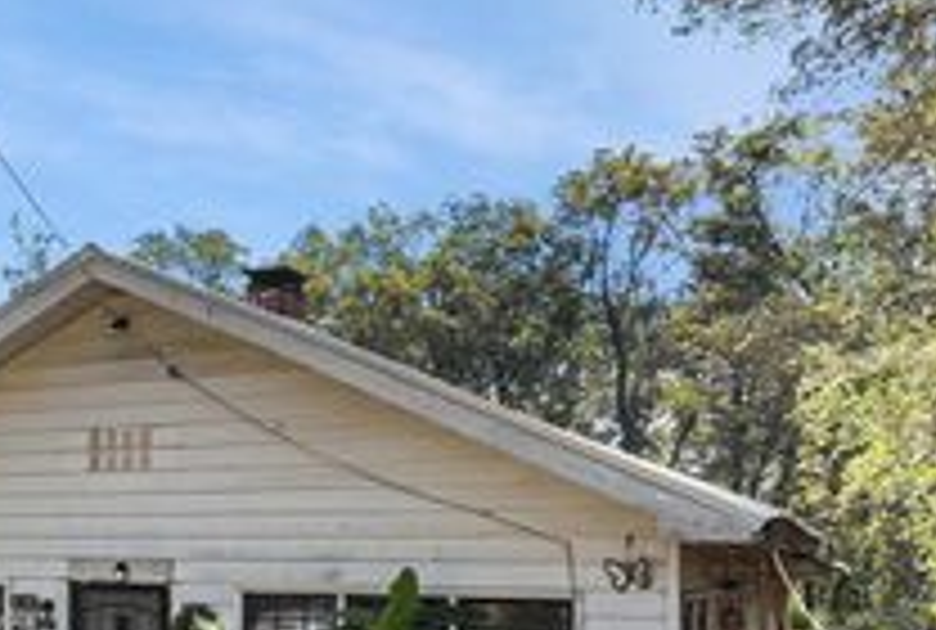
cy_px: 628
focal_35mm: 36
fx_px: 939
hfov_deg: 51.4
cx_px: 270
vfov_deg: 33.9
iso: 200
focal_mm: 10
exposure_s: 1/1600
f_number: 4.5
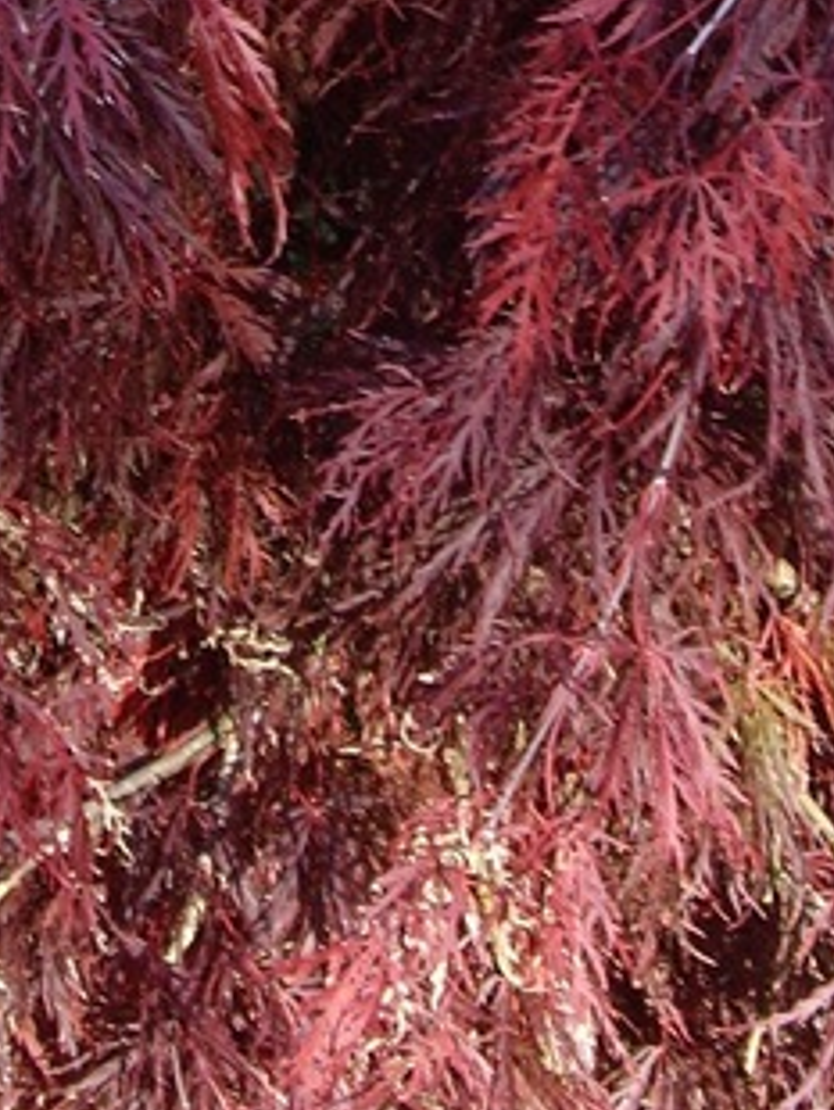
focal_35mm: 189
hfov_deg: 7.8
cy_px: -288
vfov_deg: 10.3
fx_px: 6063
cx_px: 118
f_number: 3.4
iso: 100
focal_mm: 11.5
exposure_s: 1/160
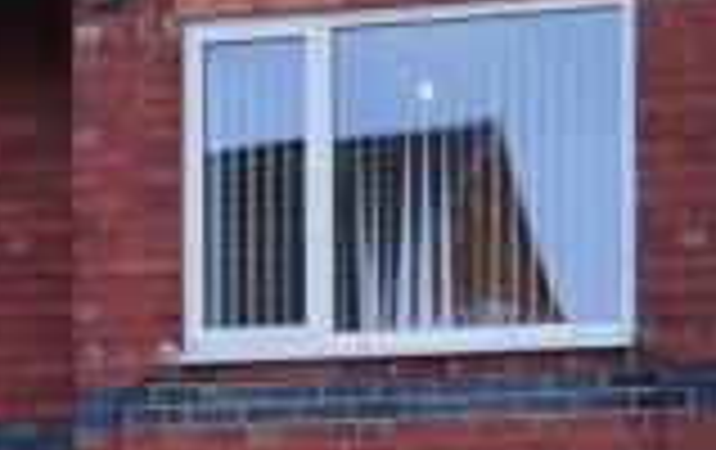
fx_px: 3440
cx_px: 358
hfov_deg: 11.9
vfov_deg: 7.5
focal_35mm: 176
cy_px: 362
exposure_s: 1/100
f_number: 8
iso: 400
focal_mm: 42
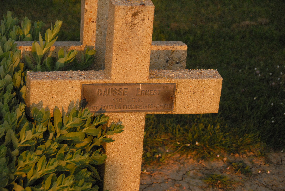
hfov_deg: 18.1
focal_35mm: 112
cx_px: 142
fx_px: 892
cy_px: 96
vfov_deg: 12.2
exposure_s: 1/1250
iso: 1600
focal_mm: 75
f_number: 7.1
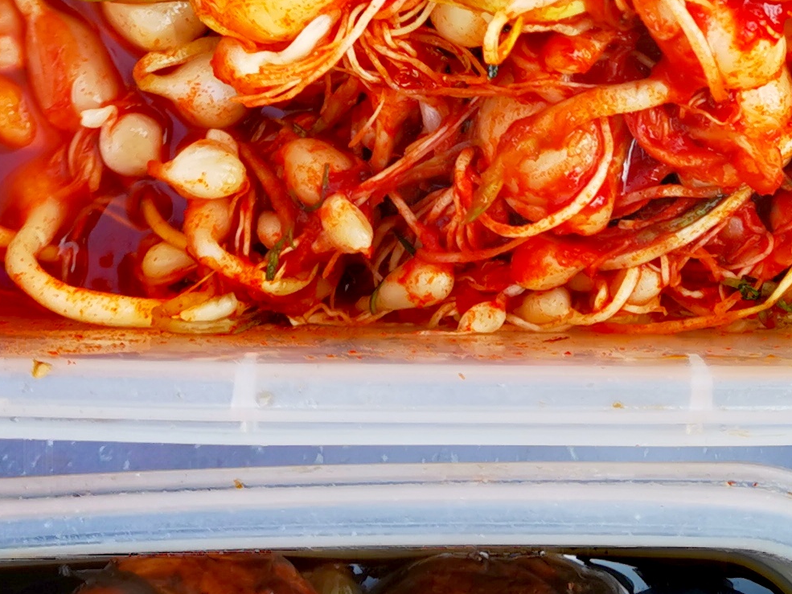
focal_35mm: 100
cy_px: -246
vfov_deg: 14.0
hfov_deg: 19.5
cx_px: 569
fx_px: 2288
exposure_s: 1/190
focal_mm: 5.58
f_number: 1.8
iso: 50
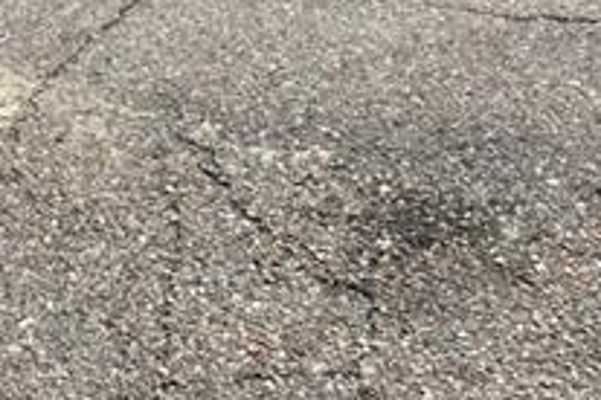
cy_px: -658
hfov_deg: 18.9
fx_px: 1803
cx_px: 375
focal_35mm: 108
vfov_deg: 10.4
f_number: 1.8
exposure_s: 1/431
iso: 20
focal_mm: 3.99
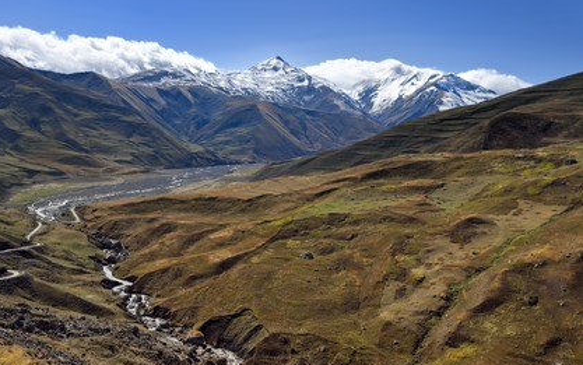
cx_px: 291
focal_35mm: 39
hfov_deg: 50.4
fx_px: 620
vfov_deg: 32.8
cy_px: 178
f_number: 16
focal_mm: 38
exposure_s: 1/320
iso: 200
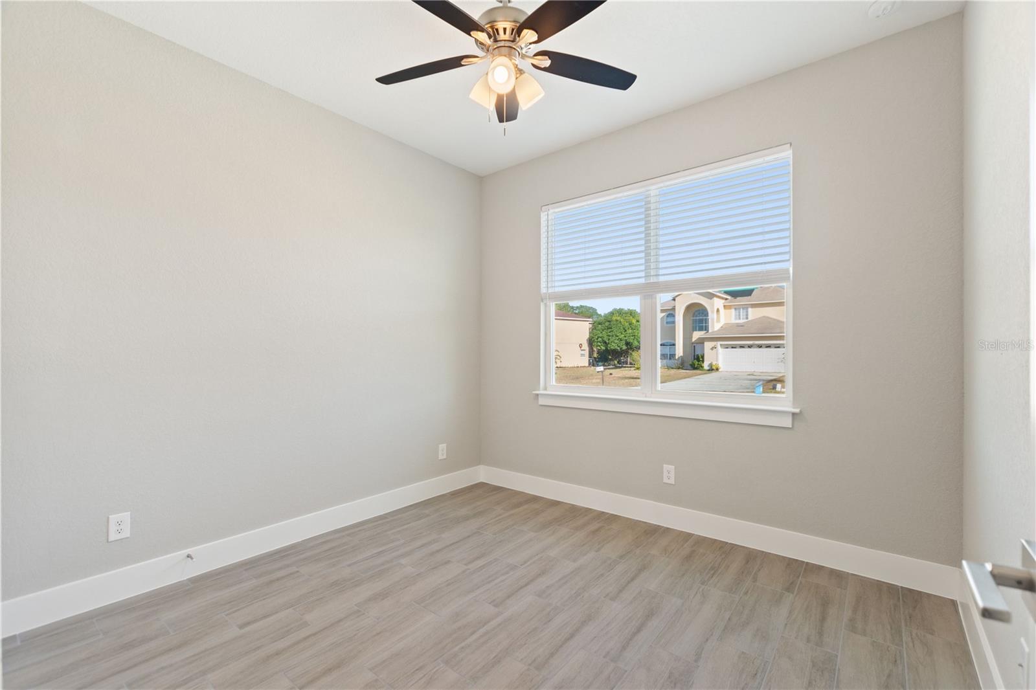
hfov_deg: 100.4
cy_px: 345
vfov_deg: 77.3
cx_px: 518
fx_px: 432
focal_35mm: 15
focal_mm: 10
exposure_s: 1/10
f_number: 4.5
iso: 400
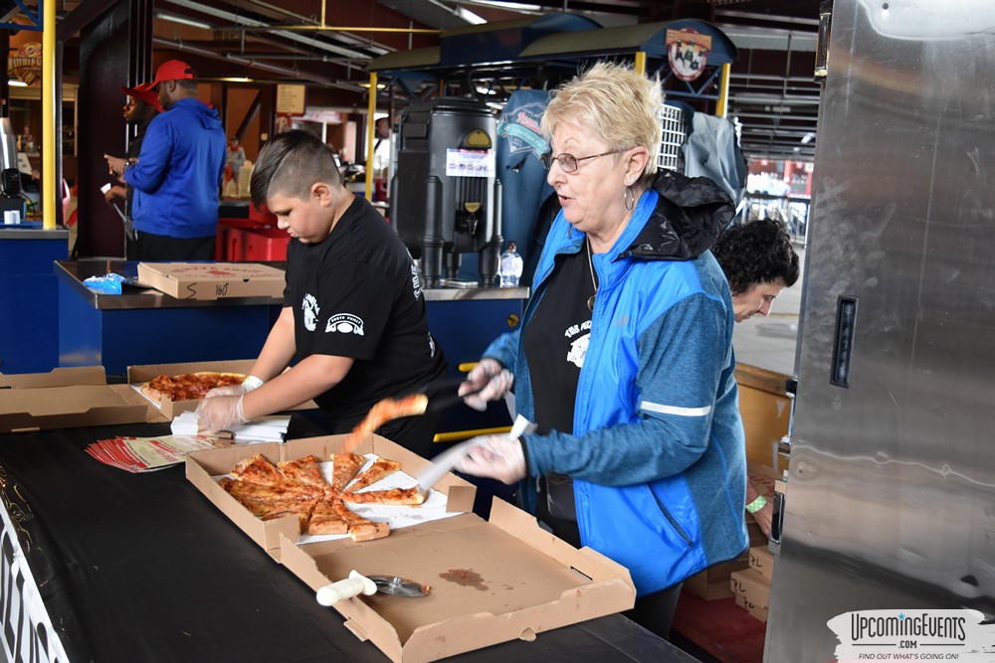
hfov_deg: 51.3
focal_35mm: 38
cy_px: 332
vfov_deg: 35.5
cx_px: 498
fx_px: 1037
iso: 1100
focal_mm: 25
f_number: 4
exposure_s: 1/60
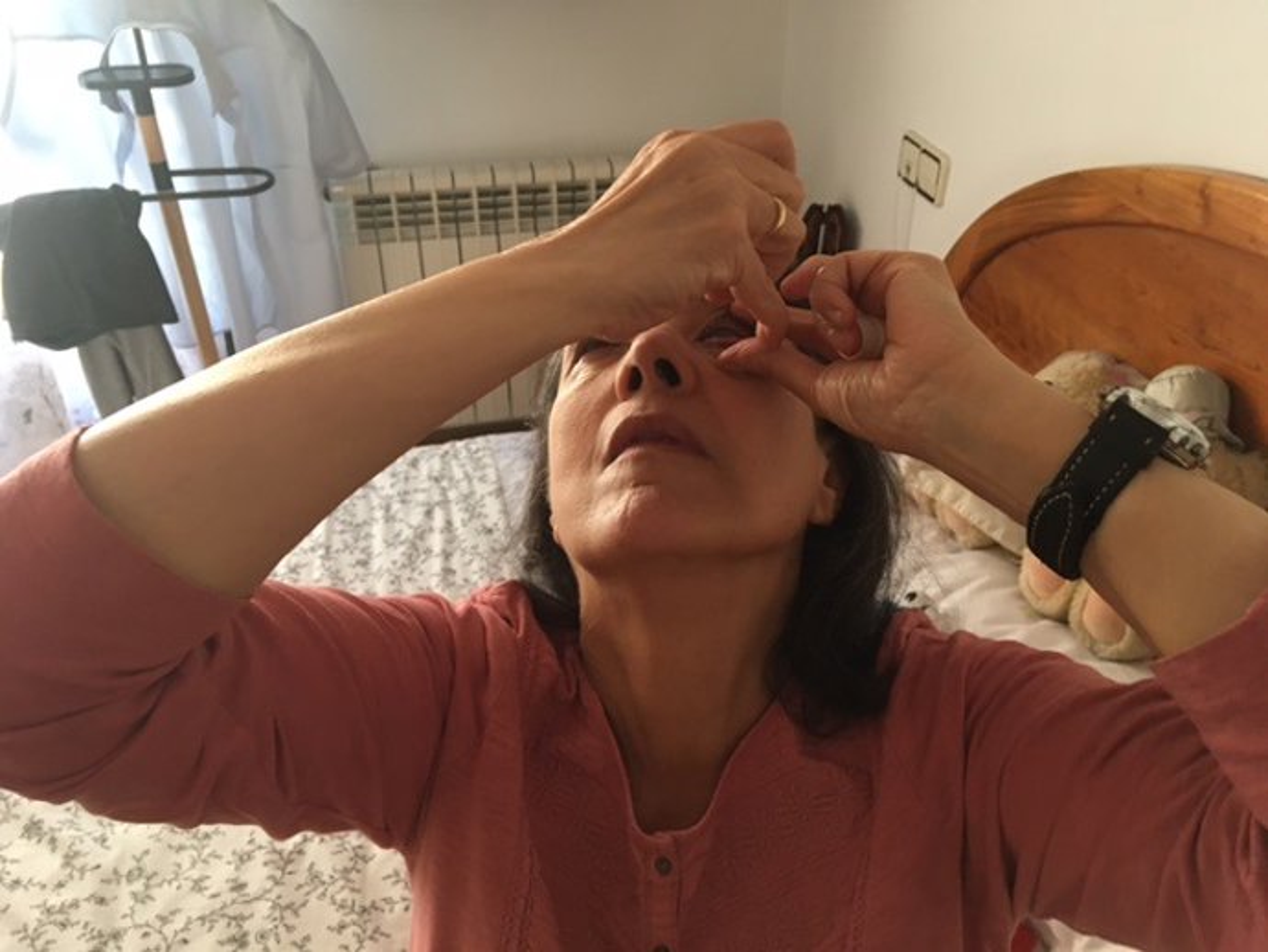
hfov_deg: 61.6
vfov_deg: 48.3
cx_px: 634
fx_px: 1063
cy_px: 476
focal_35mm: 29
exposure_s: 1/20
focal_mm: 4.15
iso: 200
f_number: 2.2
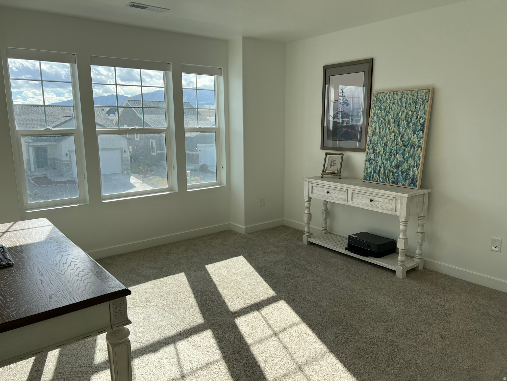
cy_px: 190
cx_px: 254
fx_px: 381
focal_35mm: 26
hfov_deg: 67.3
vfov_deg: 53.1
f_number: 1.5
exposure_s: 1/1449
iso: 50
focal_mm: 5.7
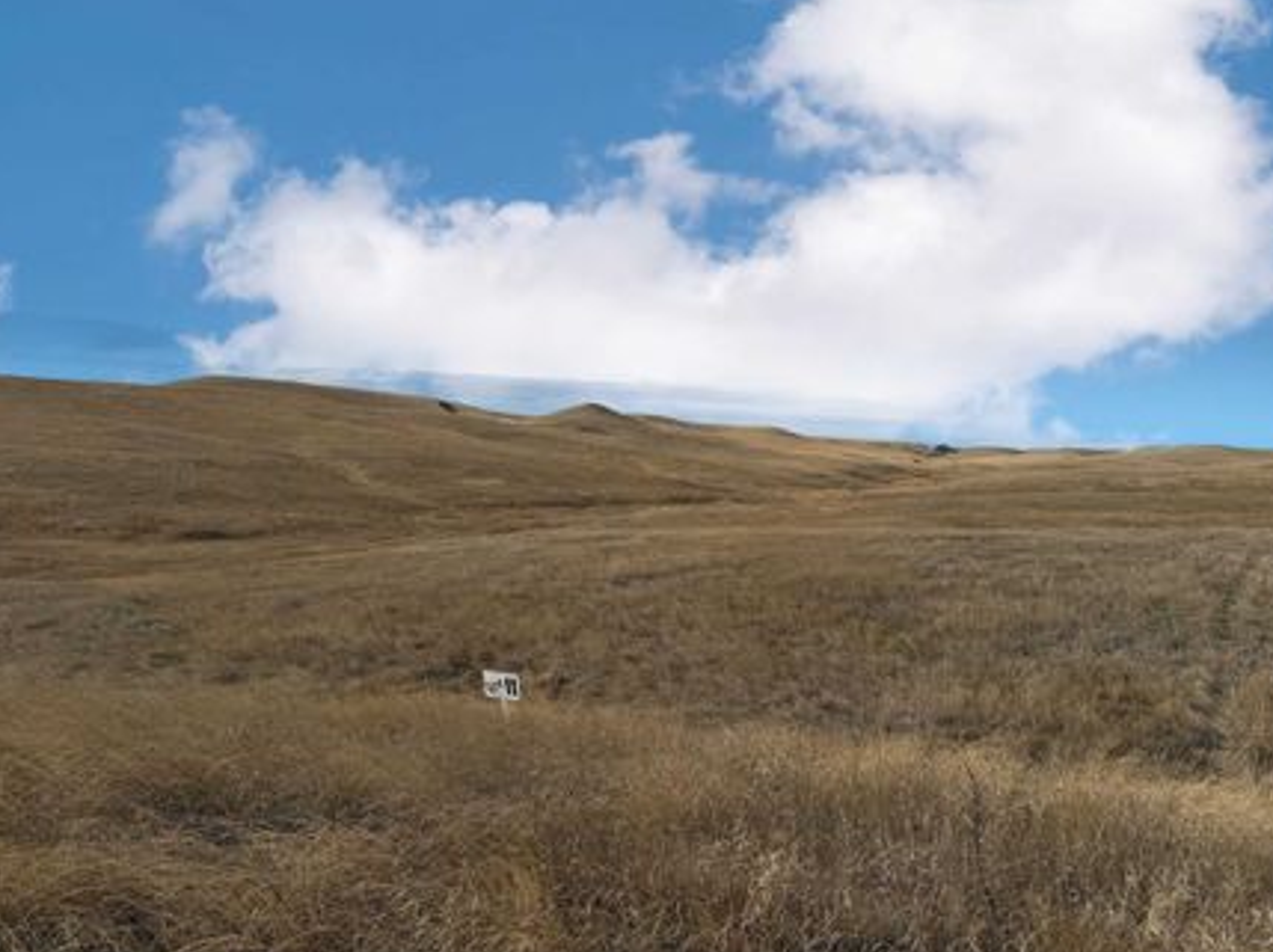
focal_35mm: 28
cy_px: 497
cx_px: 635
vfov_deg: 49.7
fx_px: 1029
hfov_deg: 63.5
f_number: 1.78
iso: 80
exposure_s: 1/6173
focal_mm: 6.76
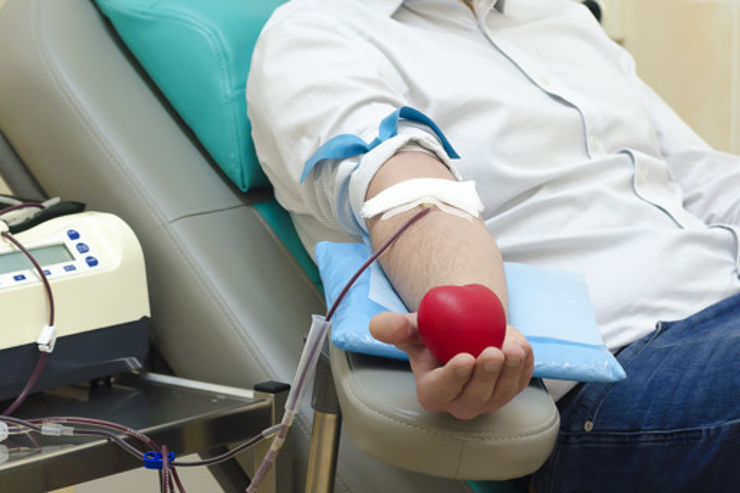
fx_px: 1870
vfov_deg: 15.0
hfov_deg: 22.4
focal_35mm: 91
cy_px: 266
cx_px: 391
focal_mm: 50
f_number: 4.5
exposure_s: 1/60
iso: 400
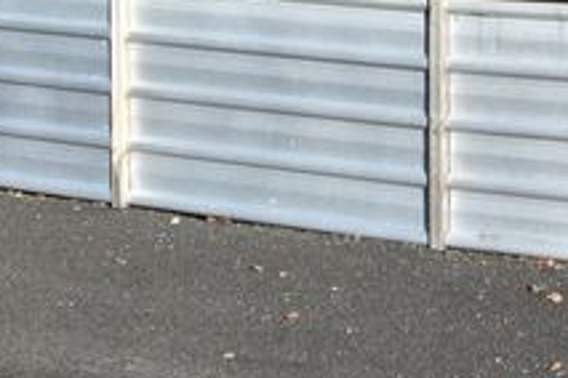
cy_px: -224
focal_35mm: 130
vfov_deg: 10.1
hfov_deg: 15.1
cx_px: 707
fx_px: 2051
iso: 200
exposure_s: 1/400
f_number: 10
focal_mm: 24
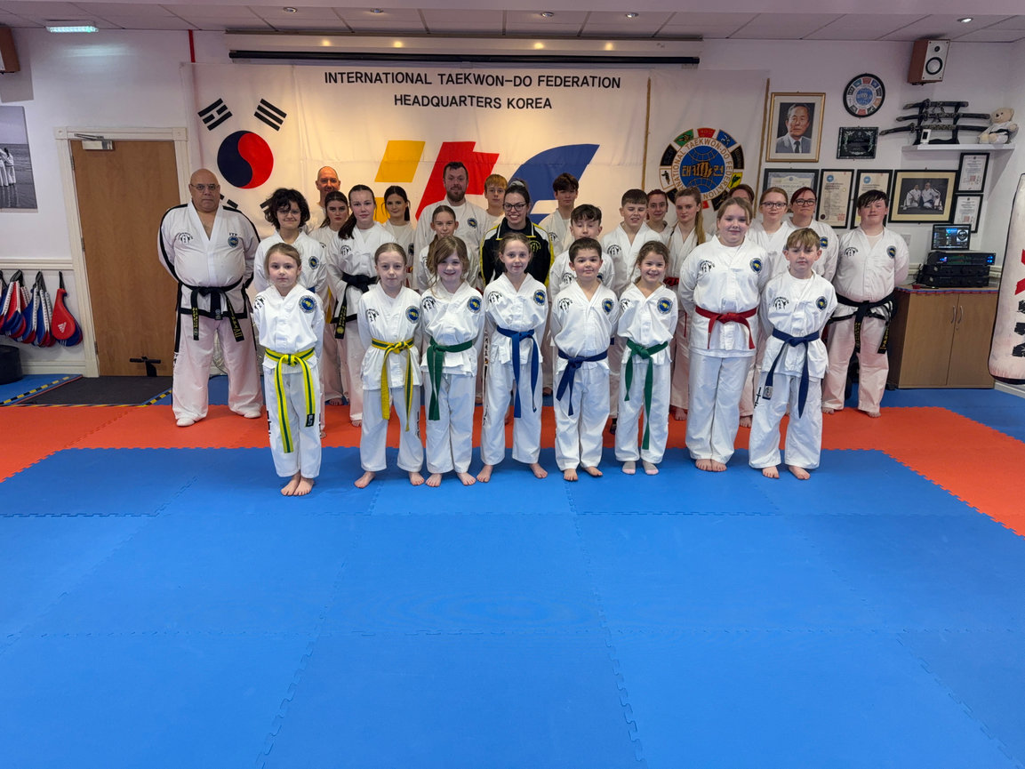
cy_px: 384
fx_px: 711
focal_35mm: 24
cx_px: 512
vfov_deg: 56.8
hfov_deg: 71.6
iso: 200
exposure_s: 1/100
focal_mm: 6.76
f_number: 1.78
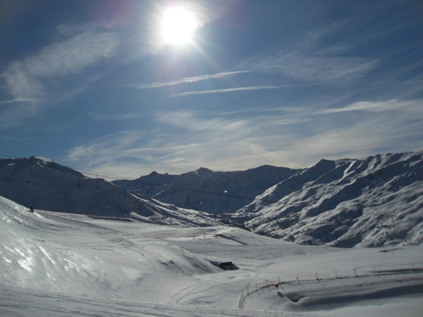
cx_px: 212
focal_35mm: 35
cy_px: 158
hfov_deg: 52.6
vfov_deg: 40.7
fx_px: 428
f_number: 8.2
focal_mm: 6.3
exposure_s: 1/1500
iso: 80
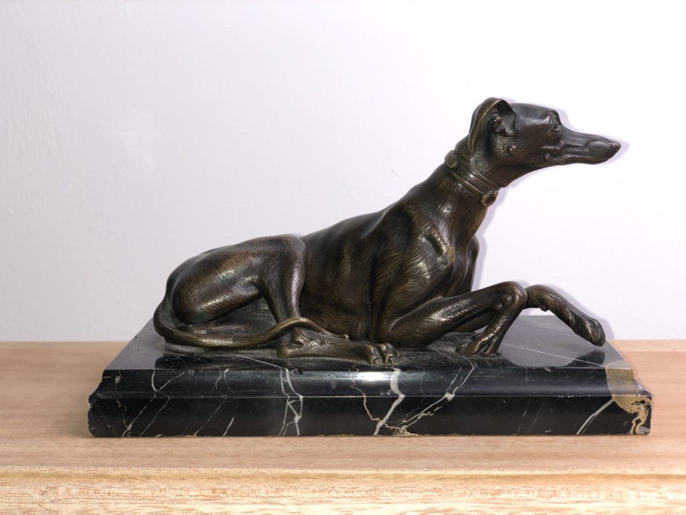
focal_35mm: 52
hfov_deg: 36.8
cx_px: 343
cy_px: 258
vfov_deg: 28.0
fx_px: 1031
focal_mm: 6
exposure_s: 1/52
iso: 16
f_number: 2.4
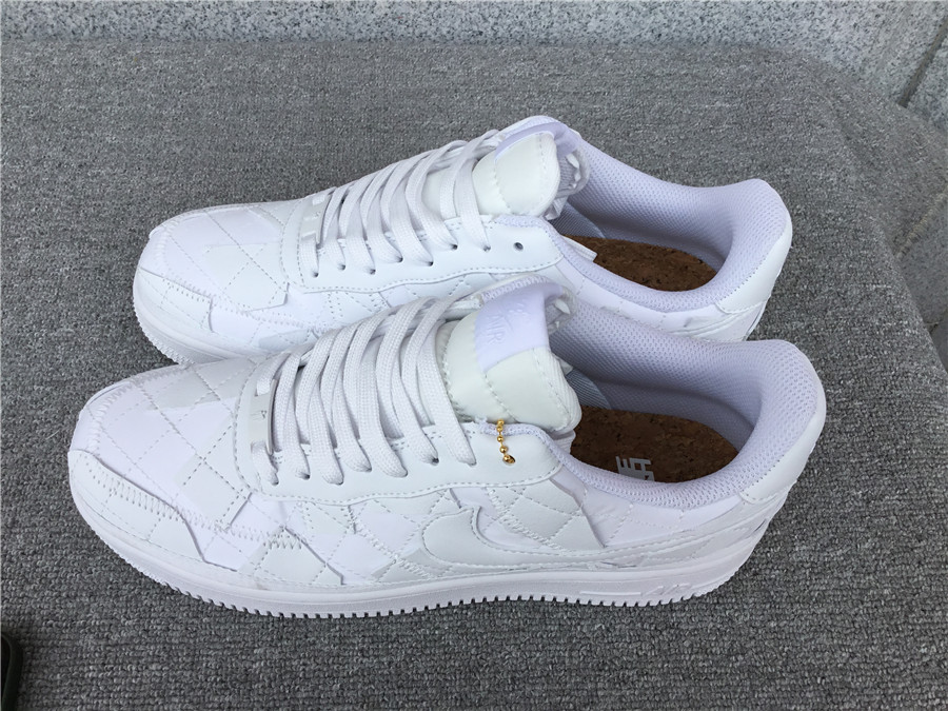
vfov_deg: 45.4
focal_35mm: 31
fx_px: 849
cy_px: 356
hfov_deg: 58.4
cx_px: 474
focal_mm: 3.3
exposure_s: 1/574
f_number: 2.4
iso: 25
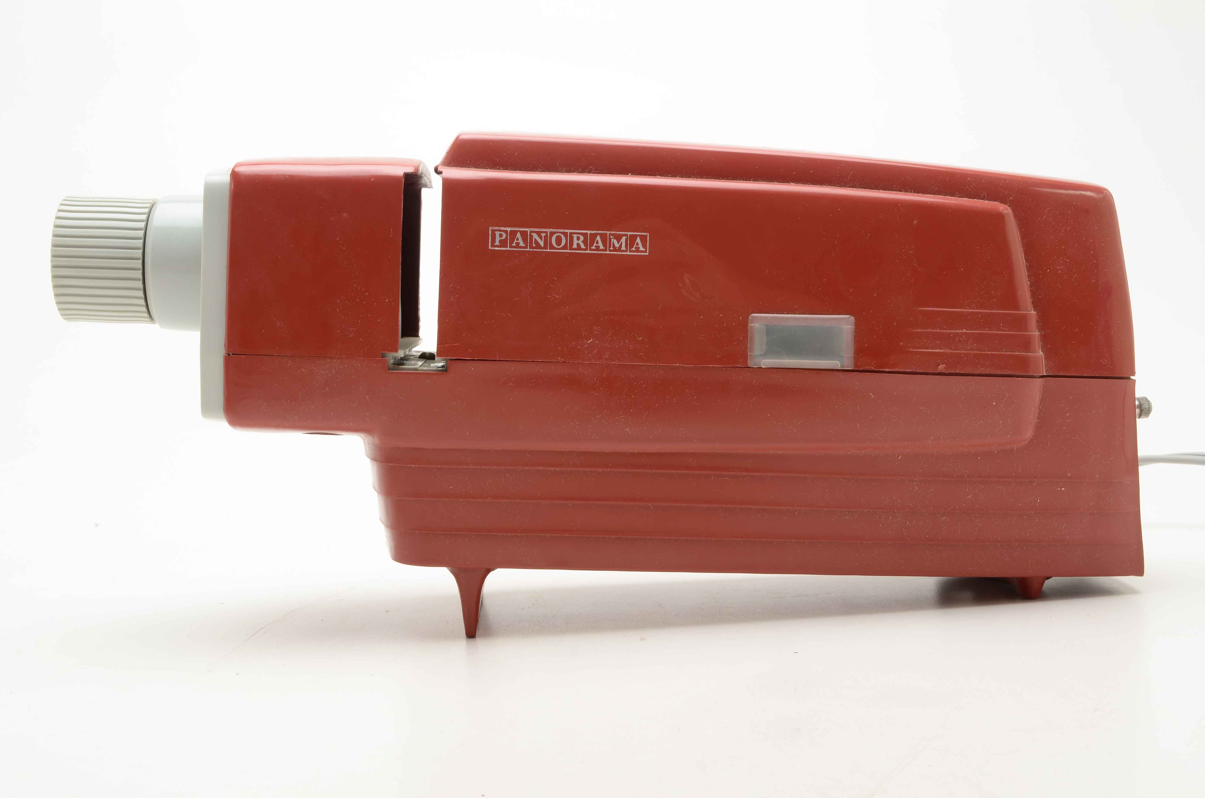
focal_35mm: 51
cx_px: 602
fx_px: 1704
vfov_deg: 26.4
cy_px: 399
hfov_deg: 39.0
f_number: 20
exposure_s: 1/160
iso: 100
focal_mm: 34
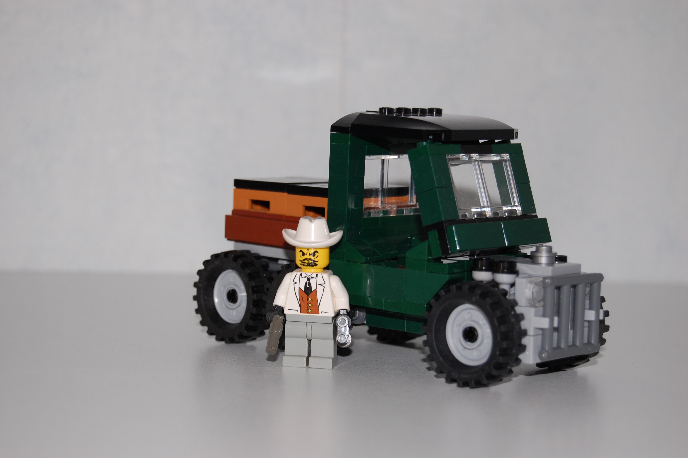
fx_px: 1575
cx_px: 344
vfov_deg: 16.5
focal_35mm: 82
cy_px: 229
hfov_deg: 24.6
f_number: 5.6
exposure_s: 1/60
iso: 400
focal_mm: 55
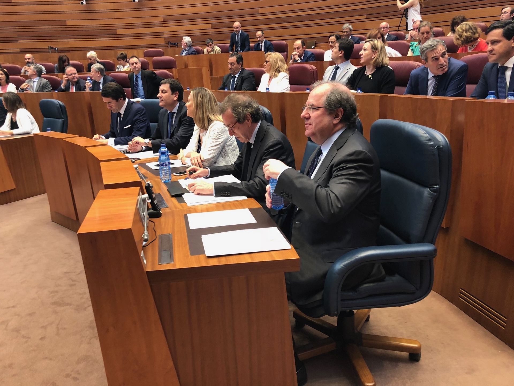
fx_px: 416
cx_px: 257
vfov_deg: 49.7
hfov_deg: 63.4
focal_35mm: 28
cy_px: 193
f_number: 1.8
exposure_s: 1/17
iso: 50
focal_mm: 3.99
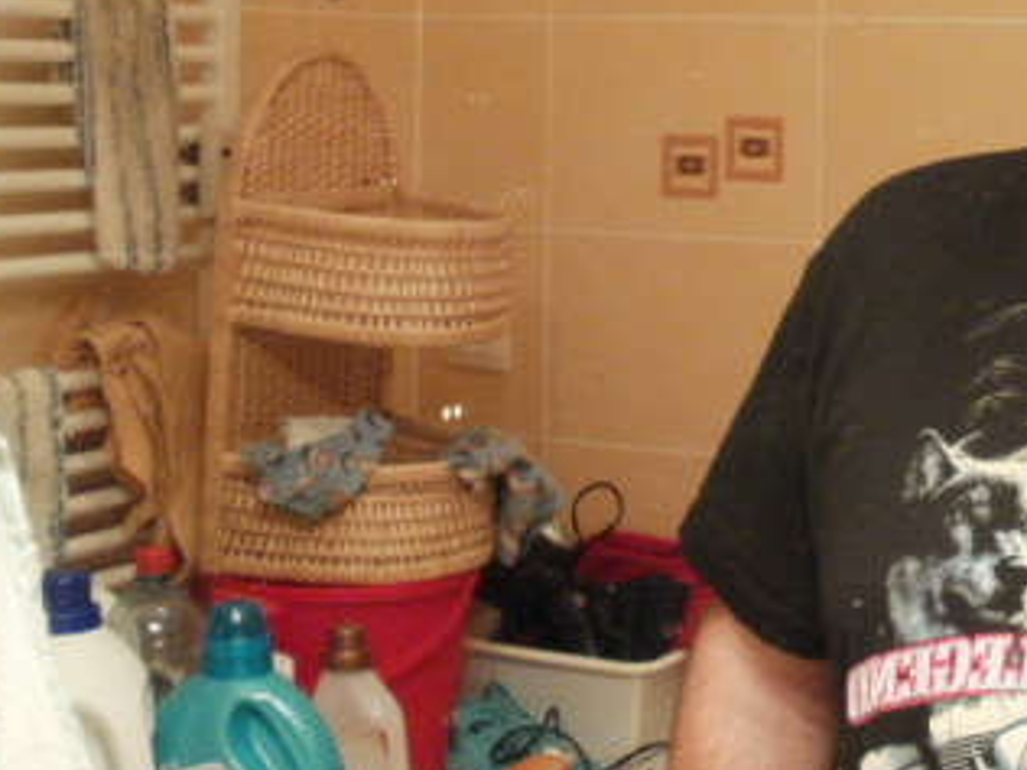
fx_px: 2166
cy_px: 166
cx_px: 994
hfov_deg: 25.5
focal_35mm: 73
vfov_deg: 20.0
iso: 400
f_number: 3.5
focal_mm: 6.3
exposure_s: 1/20
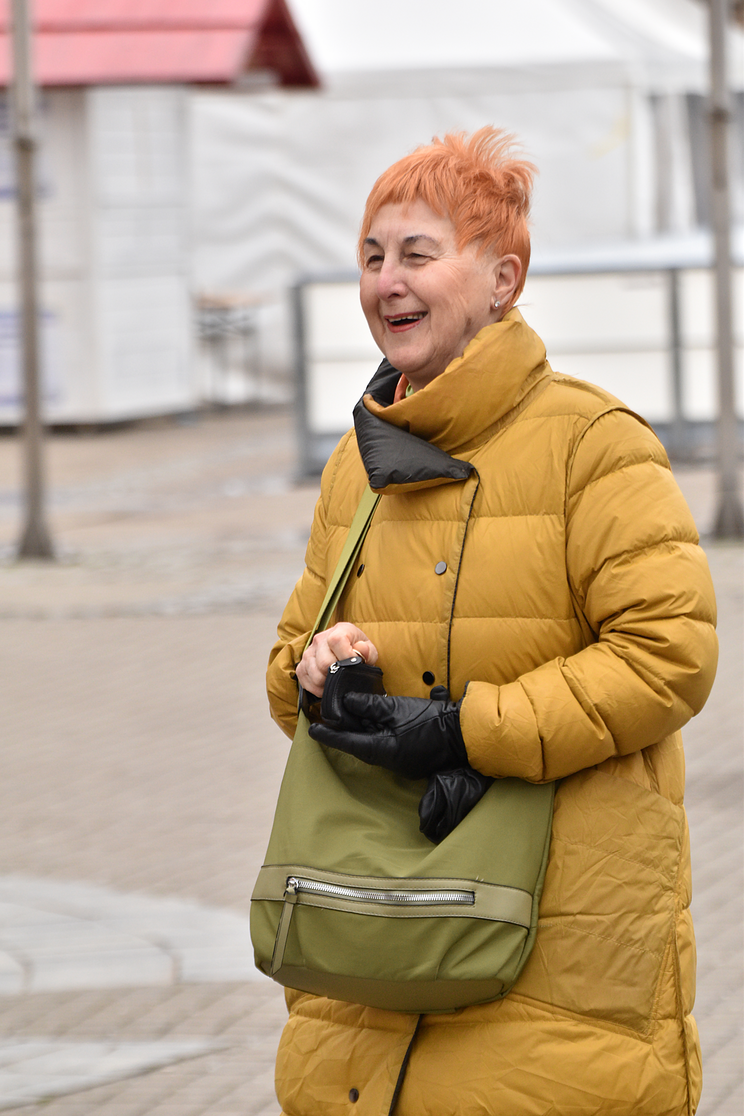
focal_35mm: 240
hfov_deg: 5.7
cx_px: 372
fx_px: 7439
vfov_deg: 8.6
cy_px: 558
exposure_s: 1/250
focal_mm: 160
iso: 640
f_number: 6.3
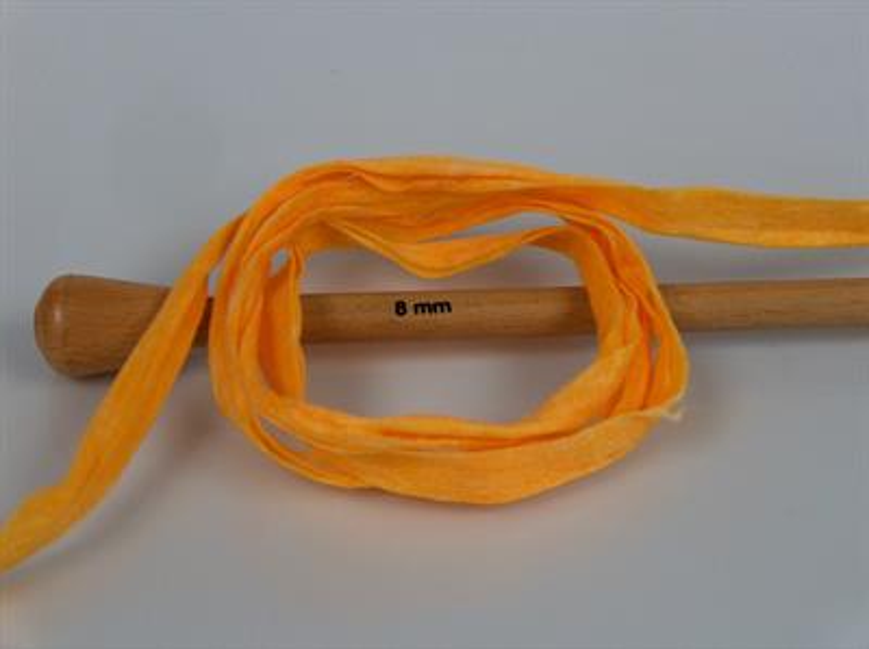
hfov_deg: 31.7
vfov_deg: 24.0
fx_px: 1530
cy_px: 324
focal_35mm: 61
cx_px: 434
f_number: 2.9
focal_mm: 12.53
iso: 121
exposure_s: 1/118
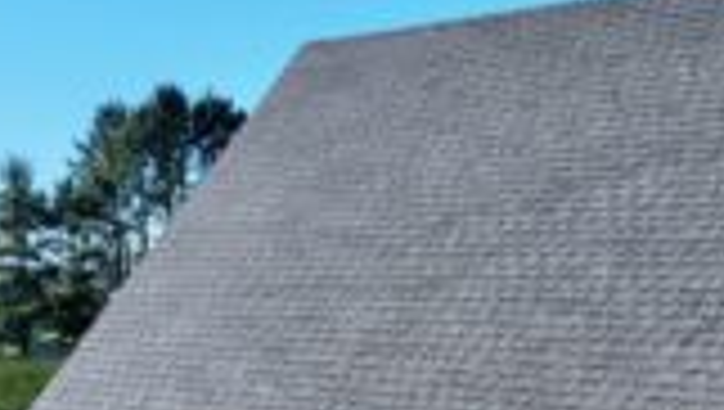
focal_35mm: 65
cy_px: 500
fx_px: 1249
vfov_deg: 17.7
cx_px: 427
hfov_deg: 32.2
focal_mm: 12.29
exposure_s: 1/2000
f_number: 2.8
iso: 310
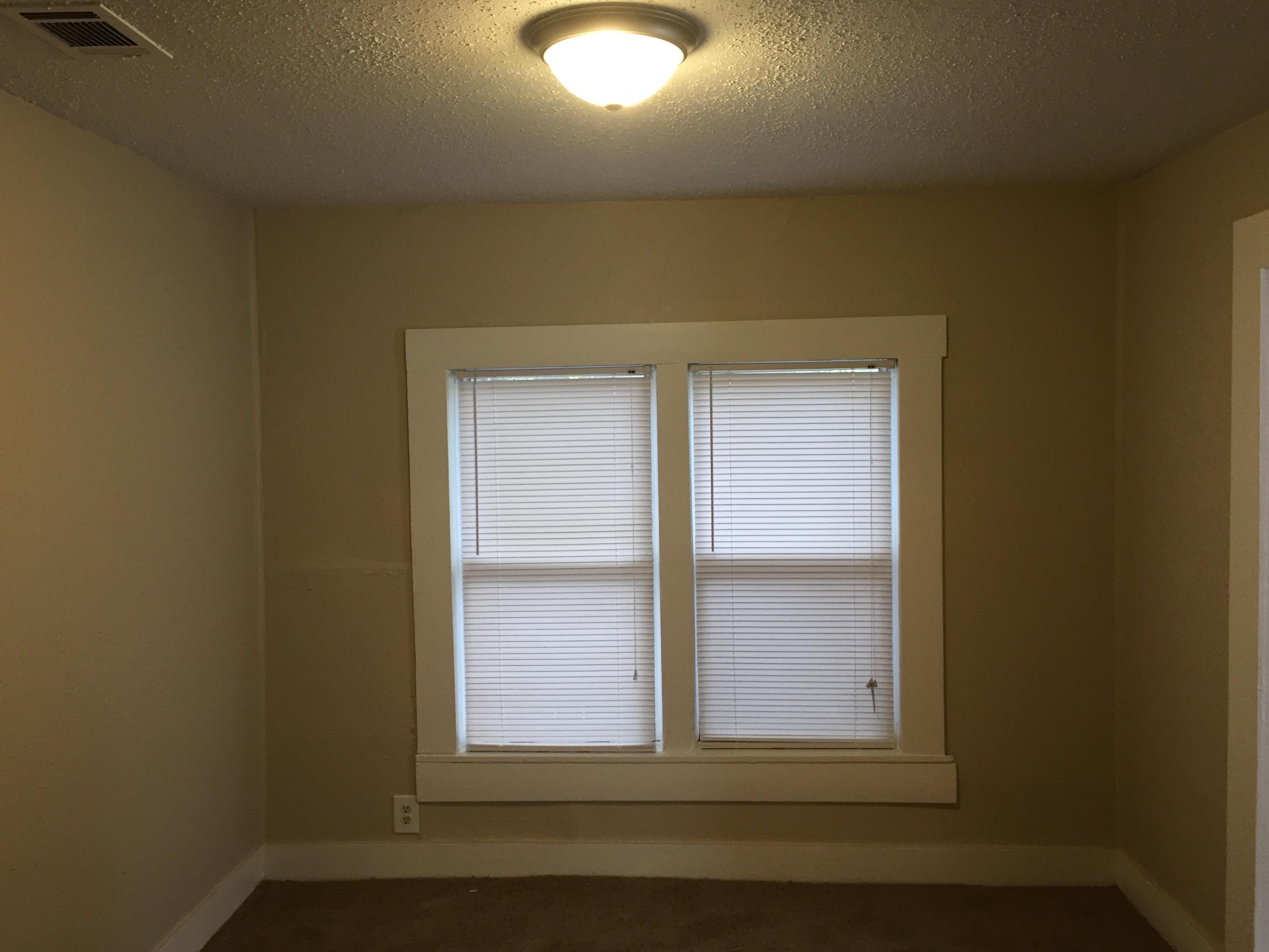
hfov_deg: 60.0
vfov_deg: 46.8
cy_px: 468
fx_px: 1100
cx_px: 621
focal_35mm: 30
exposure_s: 1/30
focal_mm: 4.15
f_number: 2.2
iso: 100
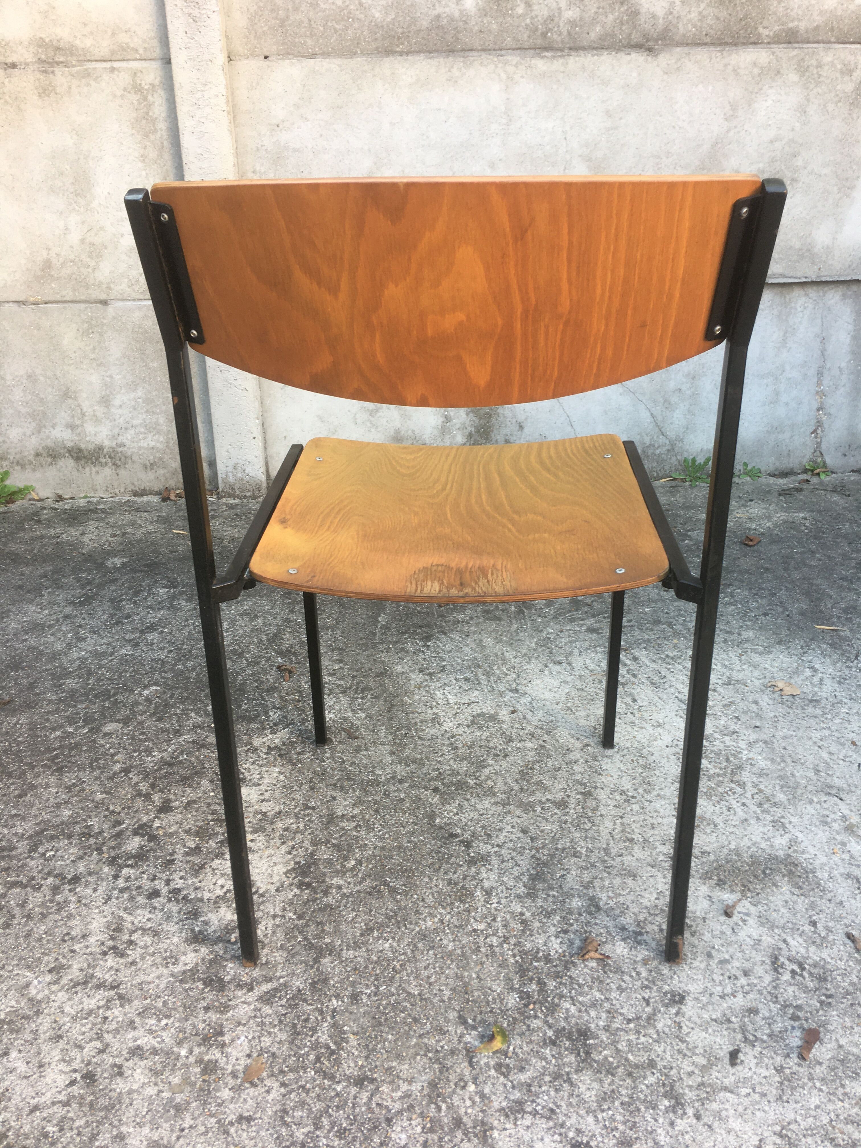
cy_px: 574
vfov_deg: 61.7
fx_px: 962
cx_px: 430
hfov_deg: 48.2
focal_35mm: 29
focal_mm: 4.15
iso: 25
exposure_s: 1/50
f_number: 2.2
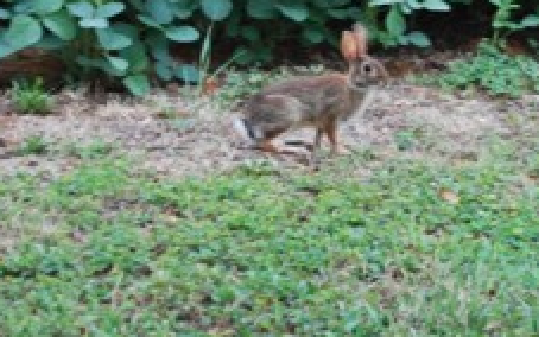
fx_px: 2439
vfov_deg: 7.9
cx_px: 461
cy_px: 38
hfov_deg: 12.5
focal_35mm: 166
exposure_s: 1/50
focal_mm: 55
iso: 200
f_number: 5.6
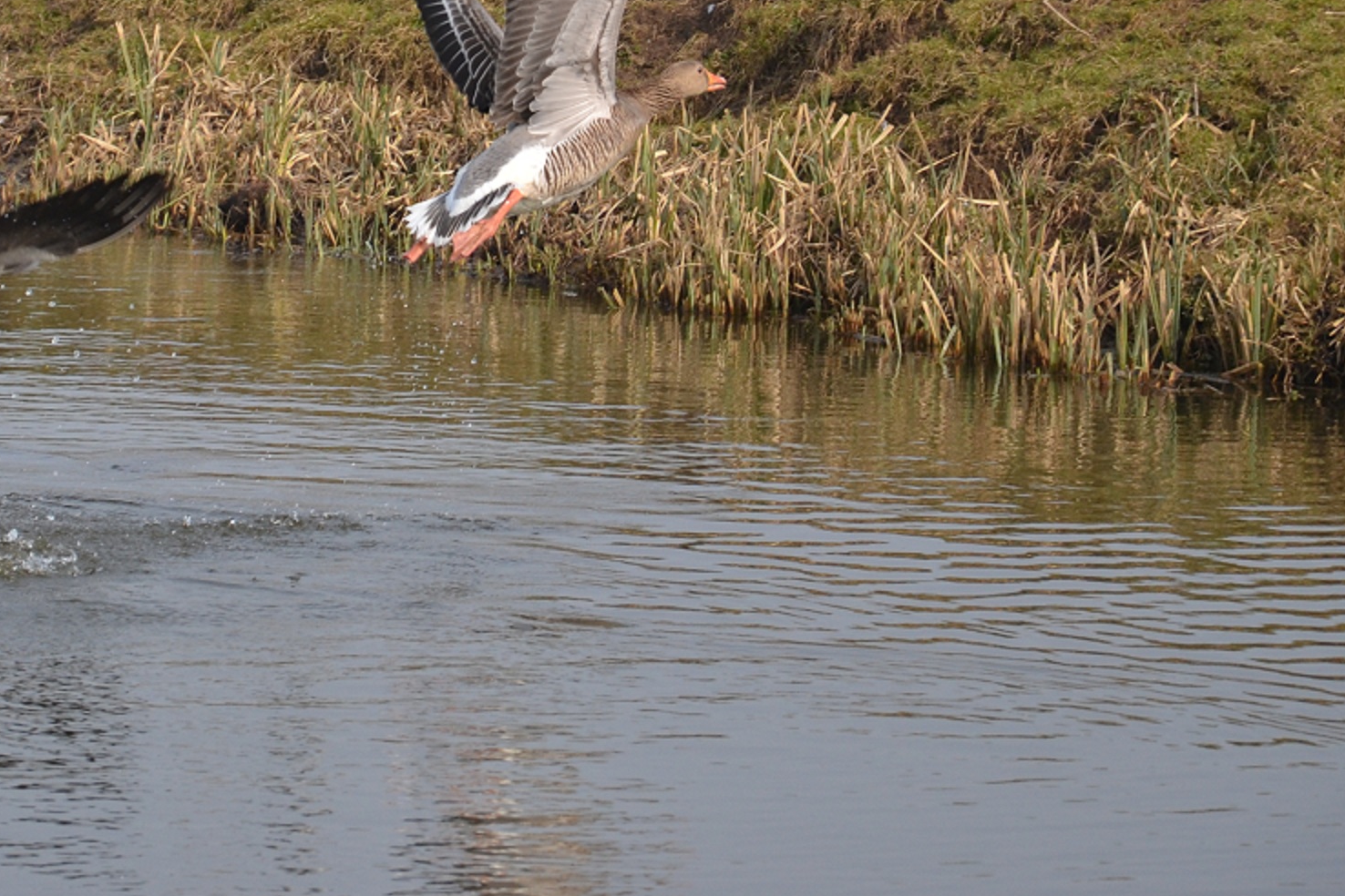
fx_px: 11955
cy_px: 3
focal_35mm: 320
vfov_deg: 4.3
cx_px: 340
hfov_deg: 6.4
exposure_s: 1/1250
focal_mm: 105
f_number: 5.6
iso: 400
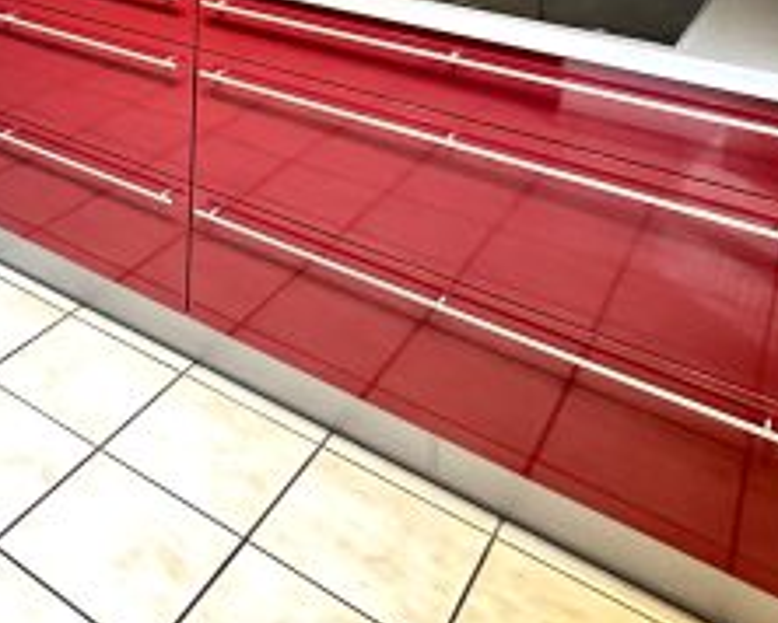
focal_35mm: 43
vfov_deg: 28.1
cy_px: -208
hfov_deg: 37.7
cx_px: -21
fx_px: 991
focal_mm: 2.22
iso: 640
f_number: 2.2
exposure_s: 1/50
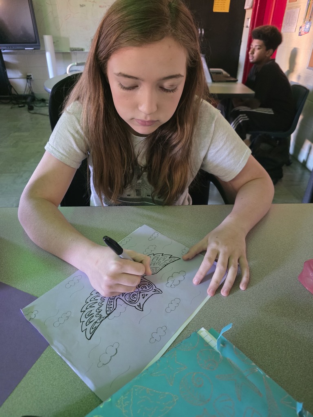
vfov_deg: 73.9
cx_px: 156
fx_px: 277
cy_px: 208
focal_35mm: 23
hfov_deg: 58.9
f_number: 1.7
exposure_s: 1/30
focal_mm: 6.3
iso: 1250
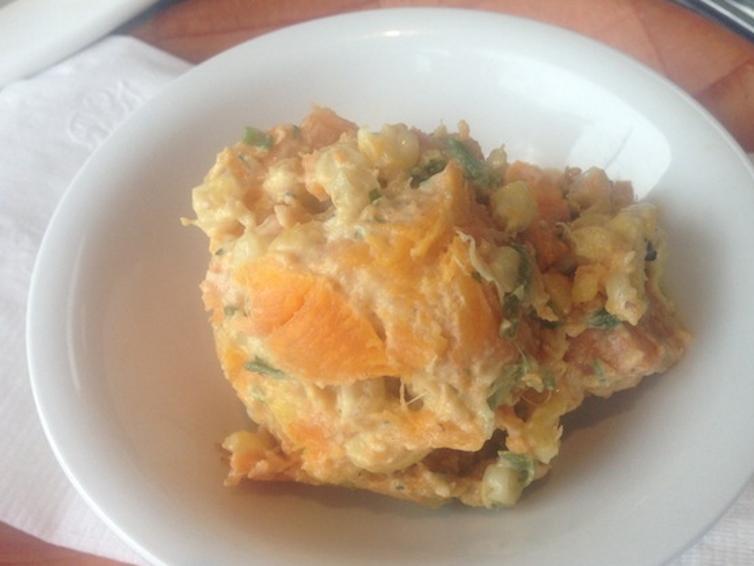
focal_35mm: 38
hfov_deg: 48.9
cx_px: 412
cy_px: 269
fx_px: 828
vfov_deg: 37.7
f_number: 2.4
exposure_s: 1/120
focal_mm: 4.13
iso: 100
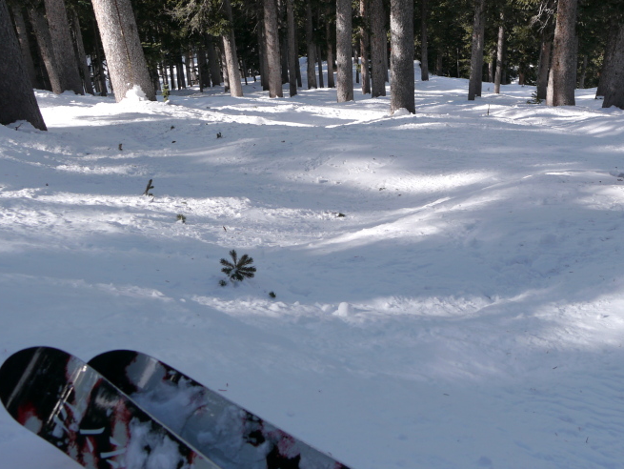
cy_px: 105
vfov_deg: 28.6
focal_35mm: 50
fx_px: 902
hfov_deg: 37.8
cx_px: 414
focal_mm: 16
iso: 100
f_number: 6.3
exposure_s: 1/250
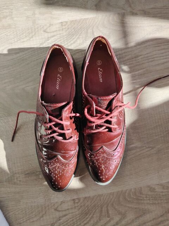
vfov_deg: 71.6
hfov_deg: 56.8
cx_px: 84
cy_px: 113
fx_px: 156
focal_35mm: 24
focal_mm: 5.25
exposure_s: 1/180
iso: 100
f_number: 1.75
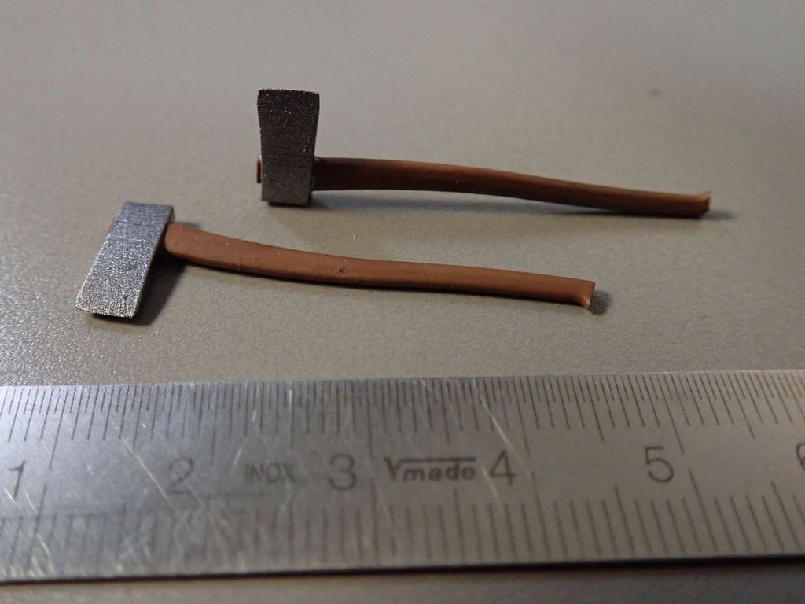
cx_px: 402
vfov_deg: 46.8
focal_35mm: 30
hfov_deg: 60.0
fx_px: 698
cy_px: 302
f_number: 2.3
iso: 640
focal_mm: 5.5
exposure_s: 1/125
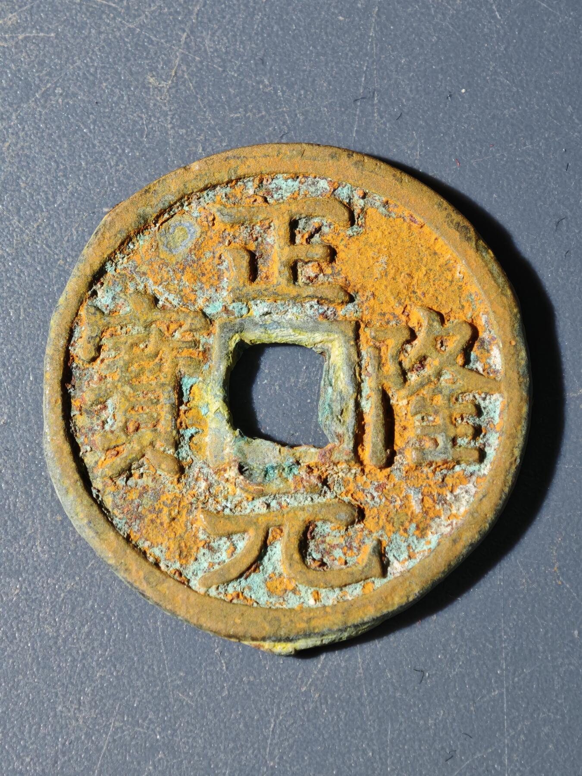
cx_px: 291
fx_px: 2376
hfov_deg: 14.0
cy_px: 388
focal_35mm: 106
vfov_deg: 18.5
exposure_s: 1/97
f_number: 2
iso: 320
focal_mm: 9
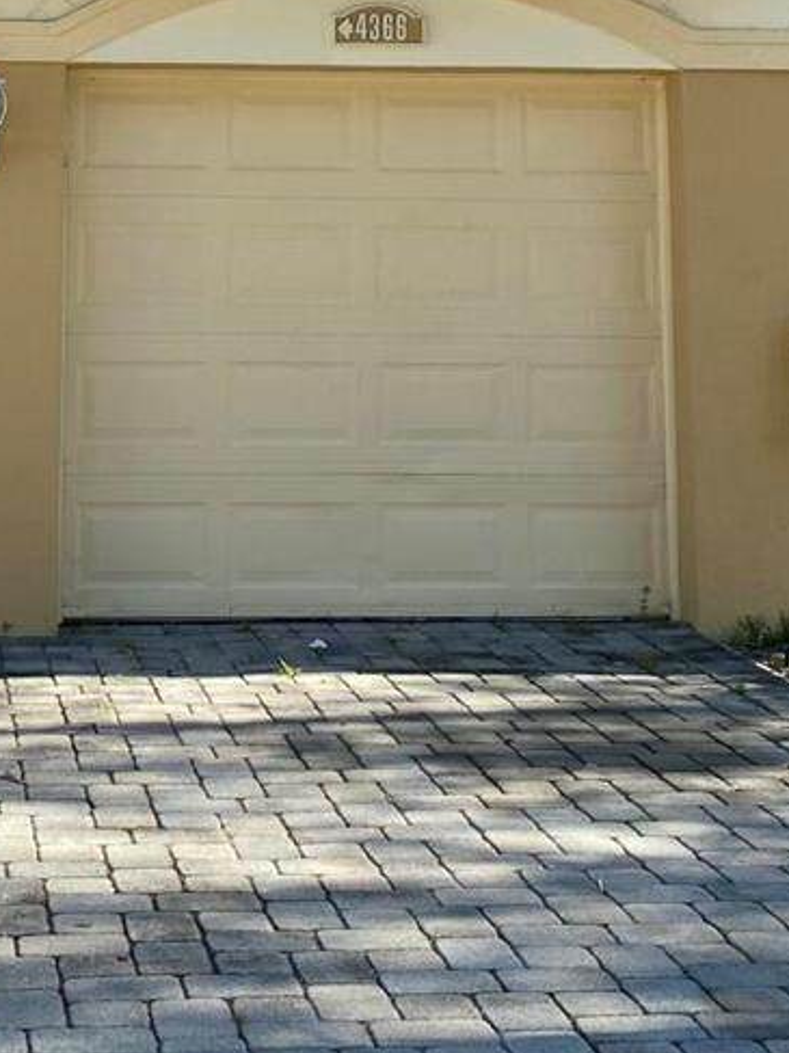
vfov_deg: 23.1
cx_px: 182
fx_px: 2493
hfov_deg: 17.9
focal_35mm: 82
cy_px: 50
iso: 32
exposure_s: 1/927
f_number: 1.8
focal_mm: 4.25
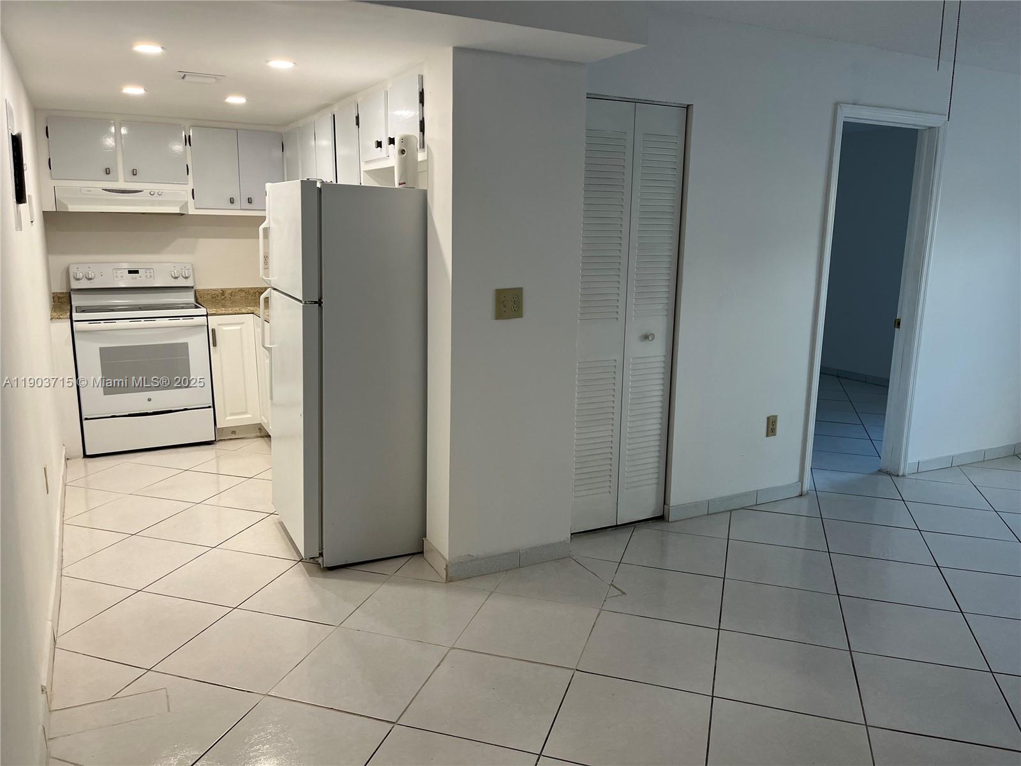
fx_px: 767
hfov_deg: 67.3
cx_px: 510
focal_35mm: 26
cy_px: 383
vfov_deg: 53.1
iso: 100
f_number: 1.6
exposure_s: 1/120
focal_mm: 5.1
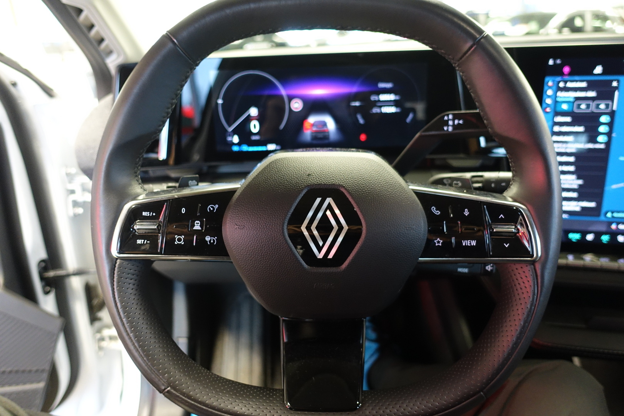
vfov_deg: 53.1
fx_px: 416
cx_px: 312
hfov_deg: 73.7
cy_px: 208
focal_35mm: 24
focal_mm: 8.8
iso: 800
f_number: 1.8
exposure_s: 1/20
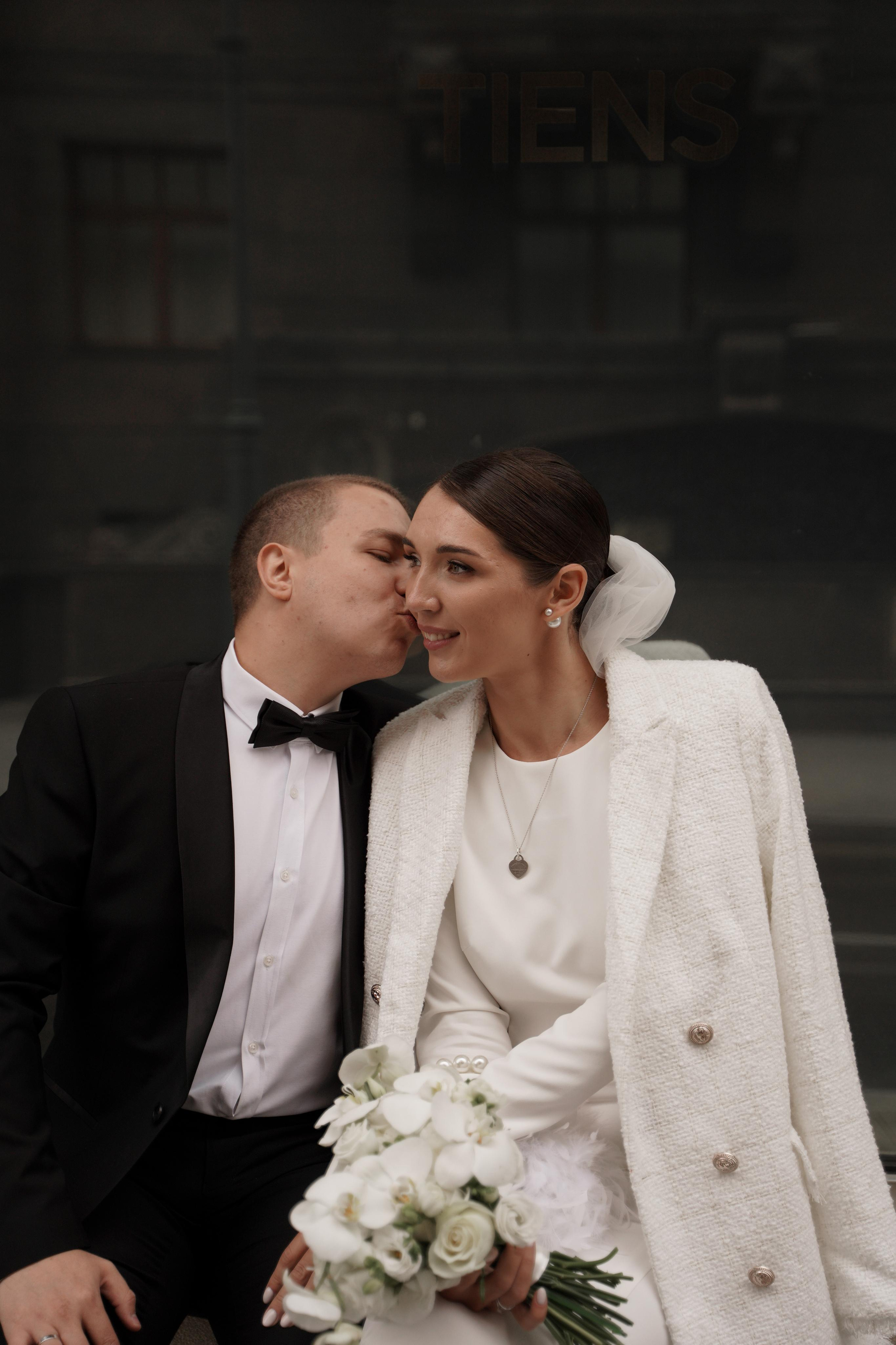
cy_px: 672
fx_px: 1979
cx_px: 448
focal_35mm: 53
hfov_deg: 25.5
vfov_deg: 37.5
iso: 320
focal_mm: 53
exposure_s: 1/400
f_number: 2.8
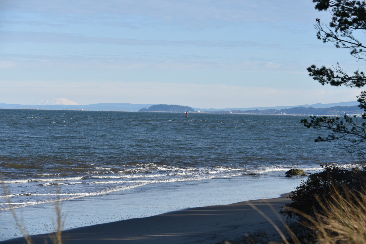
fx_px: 1068
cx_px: 183
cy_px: 122
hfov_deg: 19.5
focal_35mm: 105
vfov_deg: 13.0
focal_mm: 105
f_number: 8
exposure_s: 1/250
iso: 100
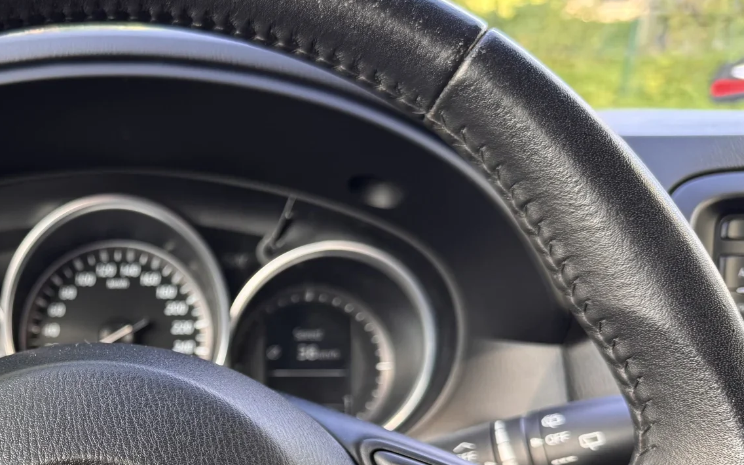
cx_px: 119
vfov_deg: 28.7
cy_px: 414
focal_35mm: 43
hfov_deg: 43.4
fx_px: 872
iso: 200
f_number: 1.78
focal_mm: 6.76
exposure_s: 1/121
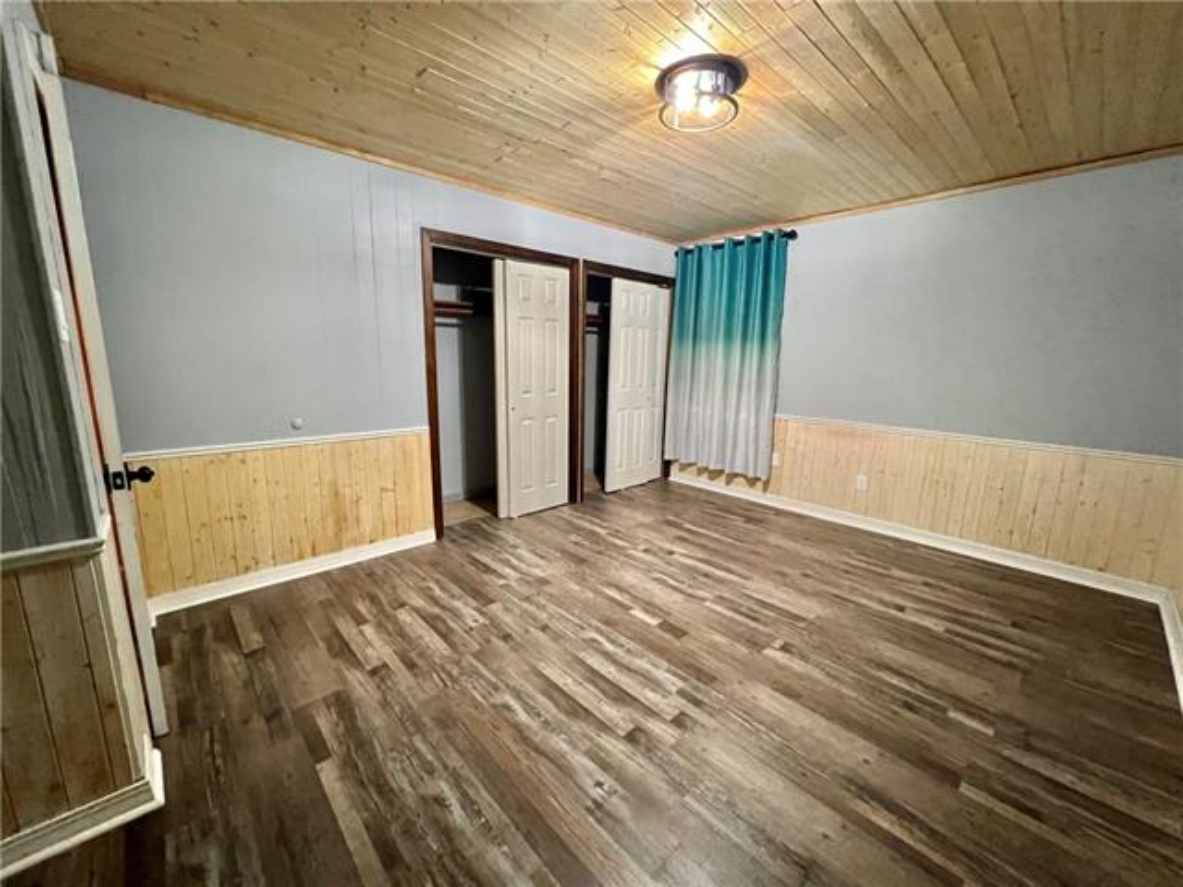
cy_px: 444
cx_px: 592
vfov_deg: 89.9
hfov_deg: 106.2
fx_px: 444
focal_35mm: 13
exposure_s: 1/40
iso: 640
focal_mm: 1.57
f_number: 1.8
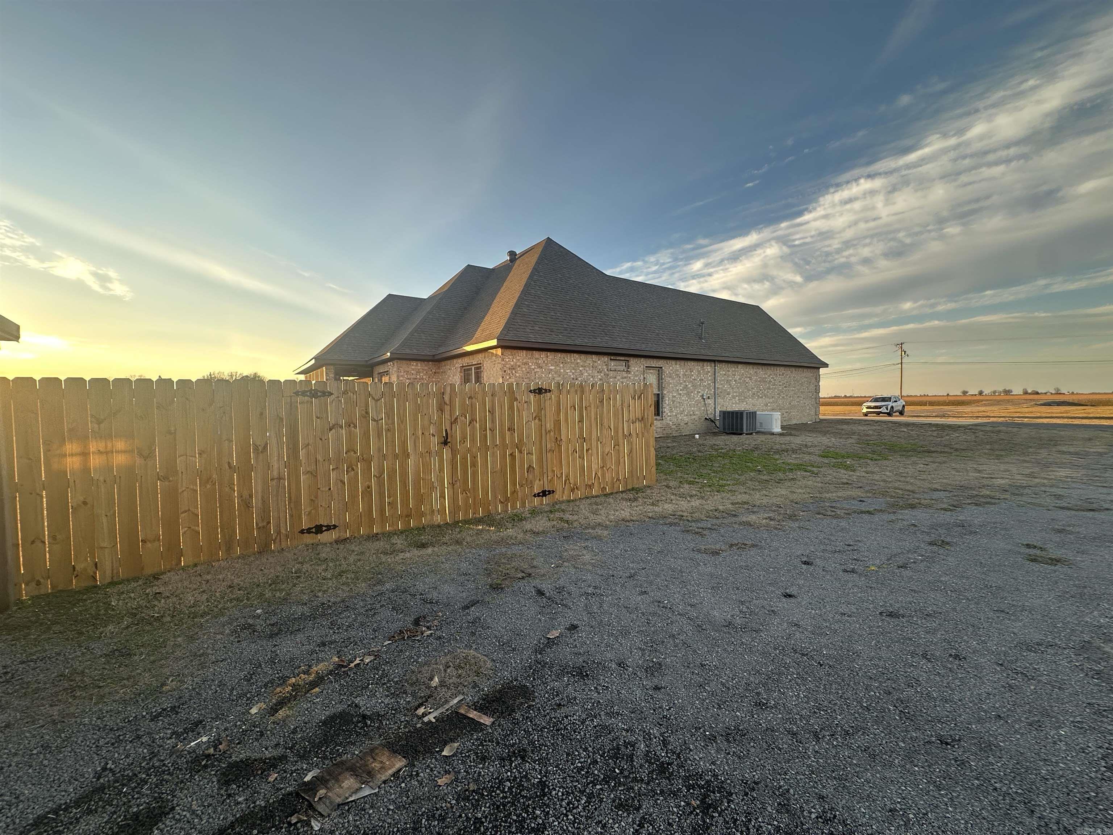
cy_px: 418
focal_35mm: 14
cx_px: 556
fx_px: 450
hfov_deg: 102.1
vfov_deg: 85.7
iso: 40
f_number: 2.2
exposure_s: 1/225
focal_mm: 2.22
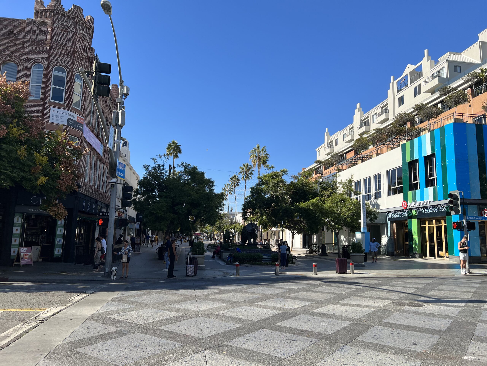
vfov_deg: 53.1
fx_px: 366
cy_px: 183
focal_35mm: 26
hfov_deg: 67.3
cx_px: 244
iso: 50
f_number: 1.5
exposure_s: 1/3257
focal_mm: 5.7
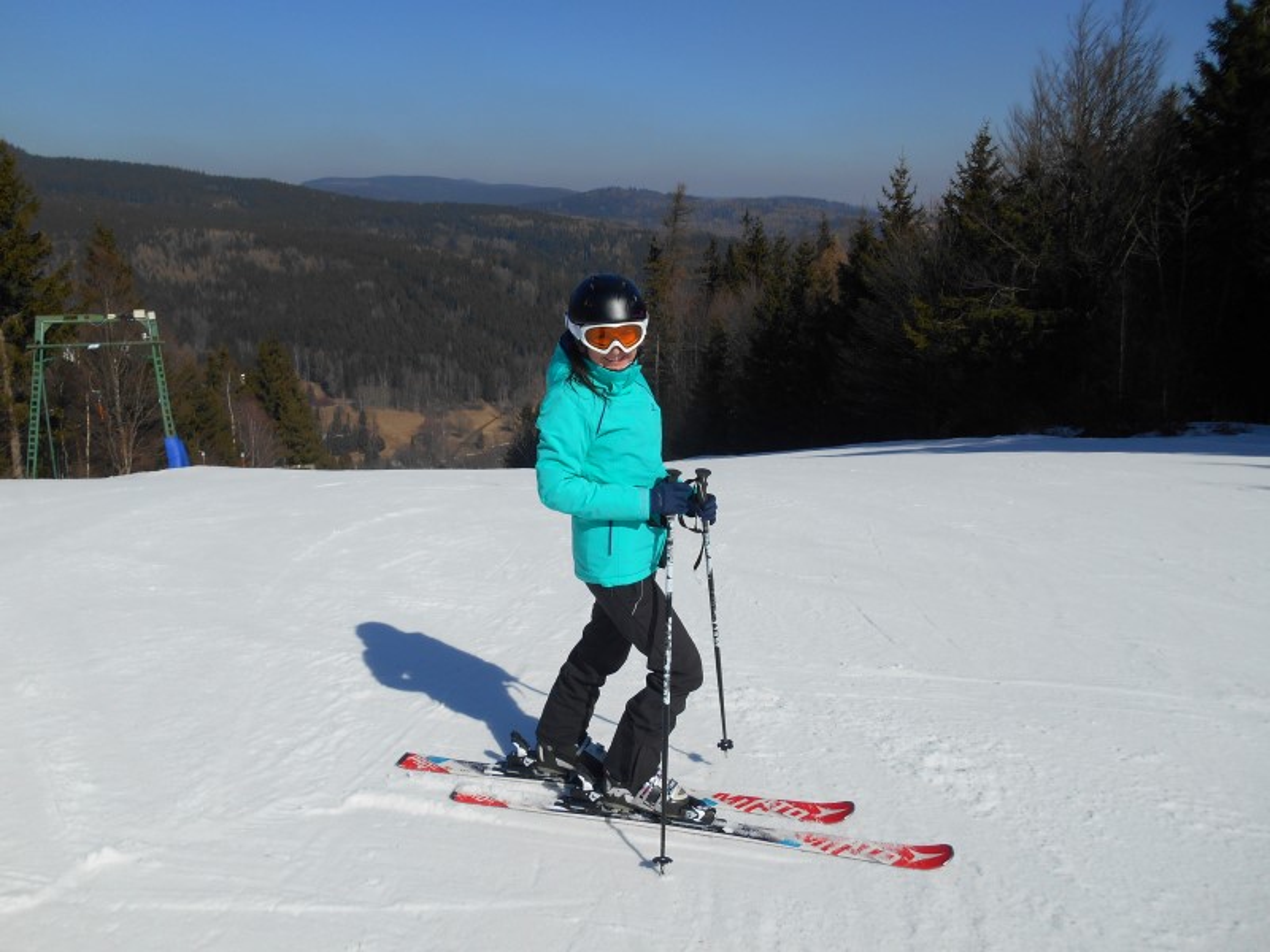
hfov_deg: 67.3
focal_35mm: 26
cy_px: 476
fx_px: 954
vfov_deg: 53.1
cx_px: 635
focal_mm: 4.7
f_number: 11
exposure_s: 1/200
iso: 80
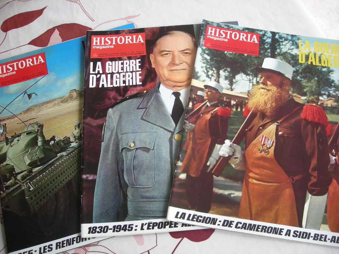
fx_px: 343
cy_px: 127
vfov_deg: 40.7
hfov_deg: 52.6
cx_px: 170
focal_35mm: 35
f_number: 2.8
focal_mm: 5.7
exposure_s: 1/54.7
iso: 50
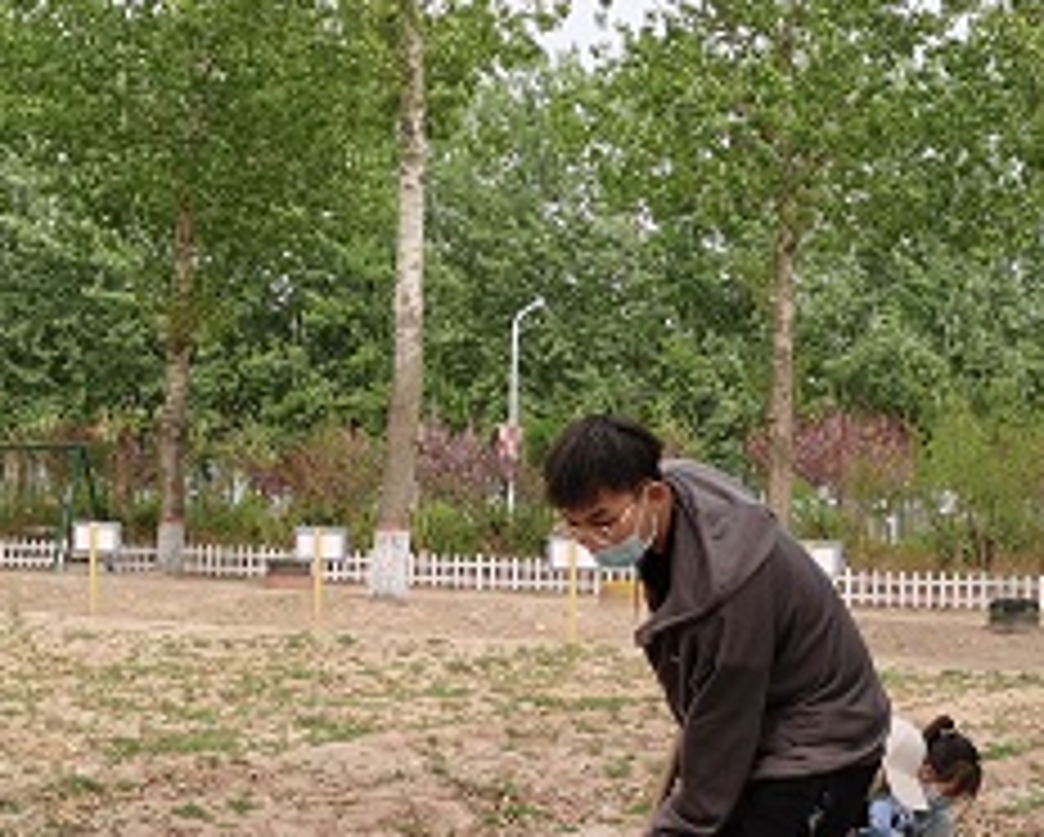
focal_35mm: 70
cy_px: 670
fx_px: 2165
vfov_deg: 21.6
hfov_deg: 27.0
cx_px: 648
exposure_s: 1/1422
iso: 50
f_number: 1.8
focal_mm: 5.58
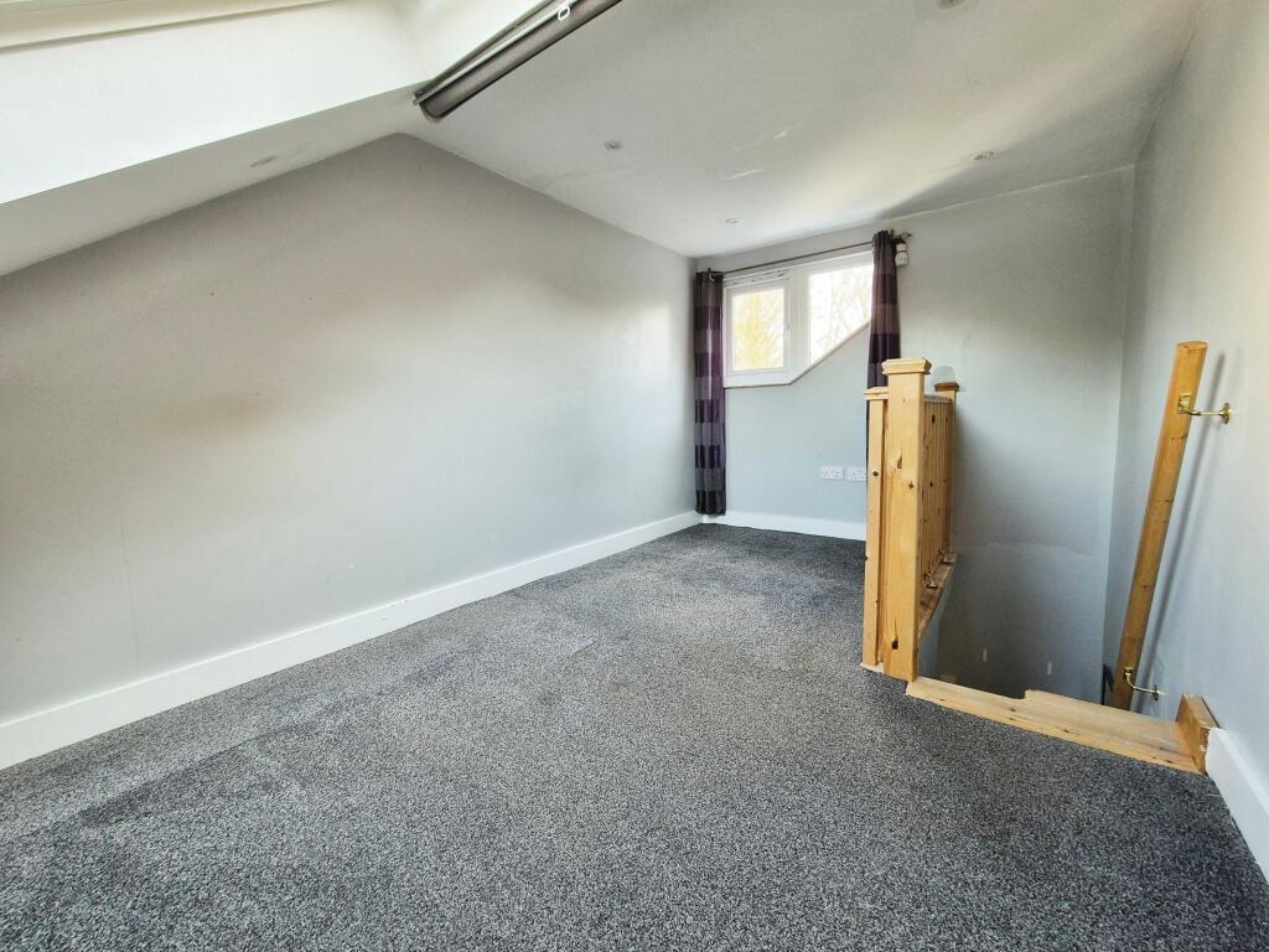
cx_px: 634
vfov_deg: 89.9
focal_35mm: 13
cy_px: 476
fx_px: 477
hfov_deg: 106.2
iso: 100
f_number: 2.2
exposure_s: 1/50
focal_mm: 2.2
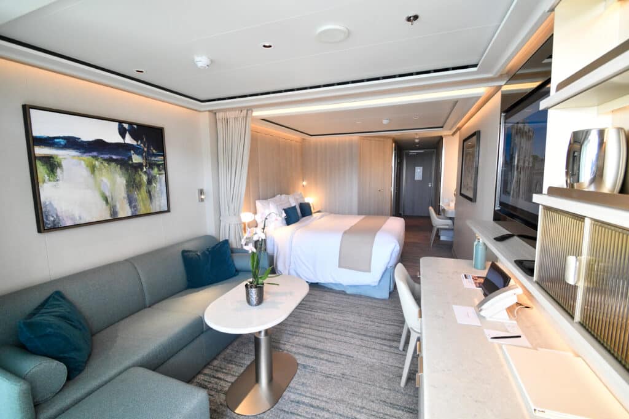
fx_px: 262
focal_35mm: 15
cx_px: 314
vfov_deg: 77.3
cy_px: 210
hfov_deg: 100.4
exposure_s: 1/125
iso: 1600
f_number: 5.6
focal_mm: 10
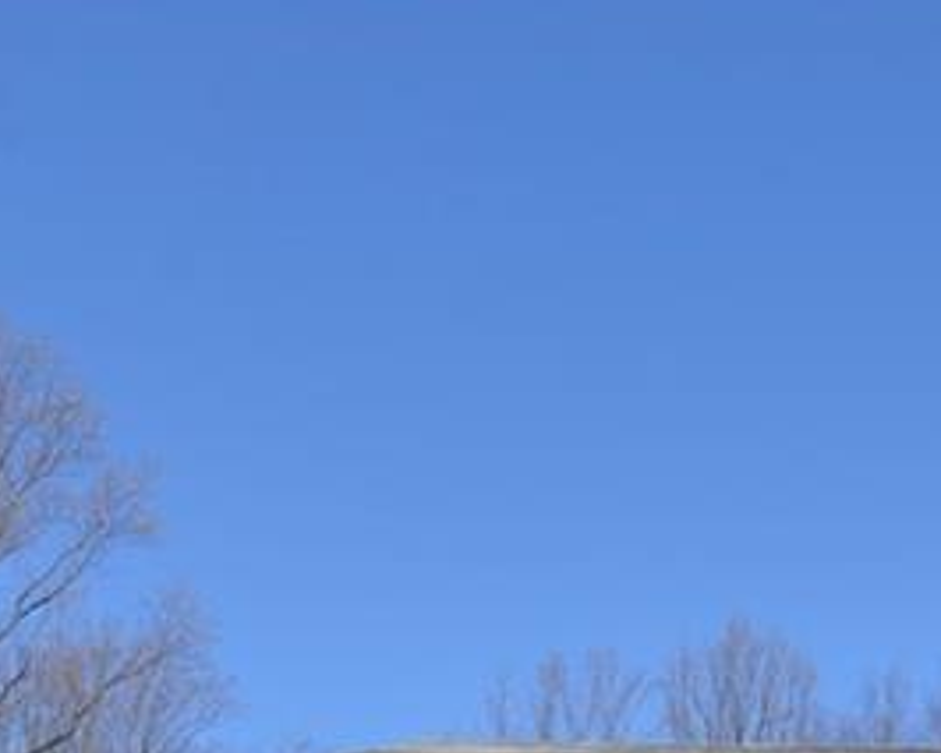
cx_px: 704
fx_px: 2312
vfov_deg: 16.6
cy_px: 1174
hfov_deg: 22.8
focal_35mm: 83
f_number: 8
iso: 100
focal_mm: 23
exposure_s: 1/320
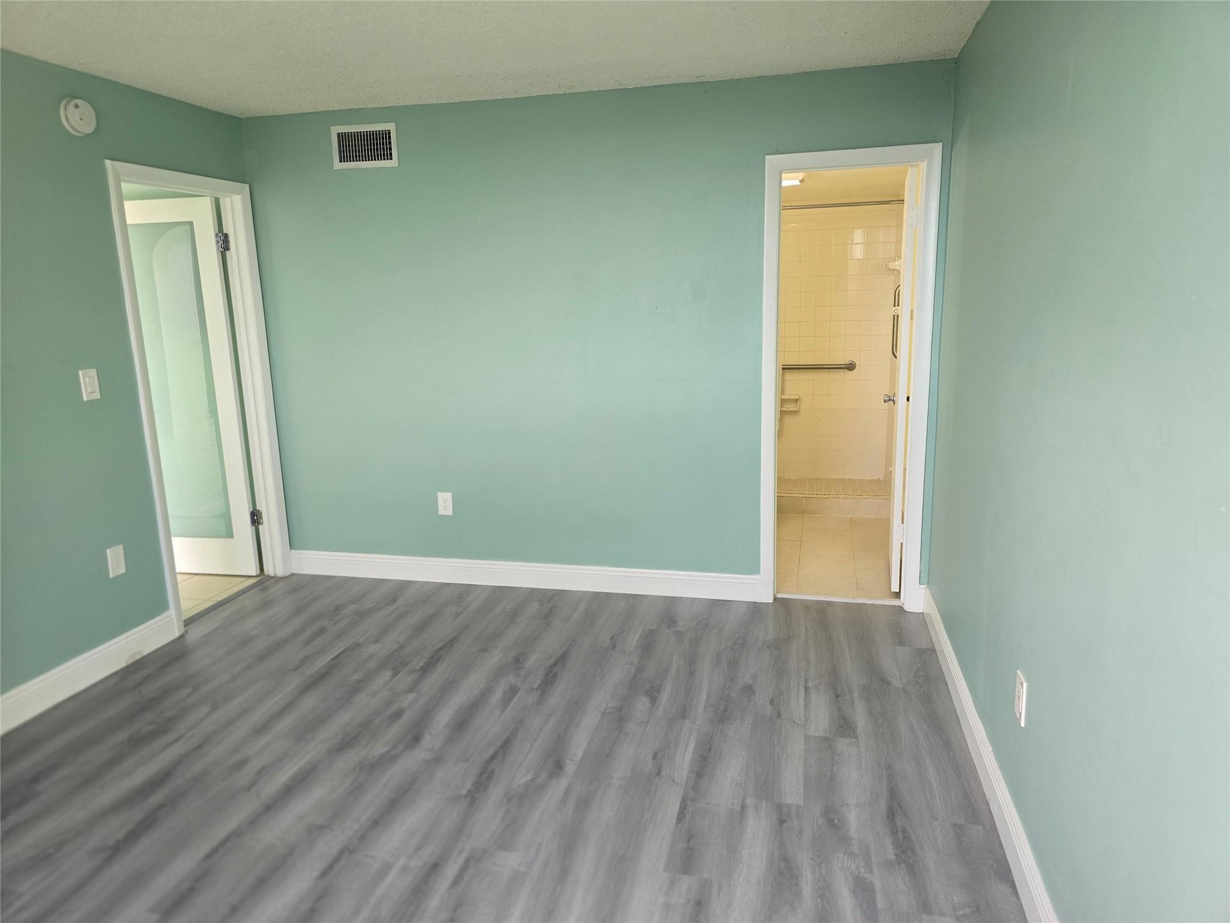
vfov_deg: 58.9
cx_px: 615
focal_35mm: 23
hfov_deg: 73.9
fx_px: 817
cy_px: 462
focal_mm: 6.3
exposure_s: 1/120
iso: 125
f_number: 1.7
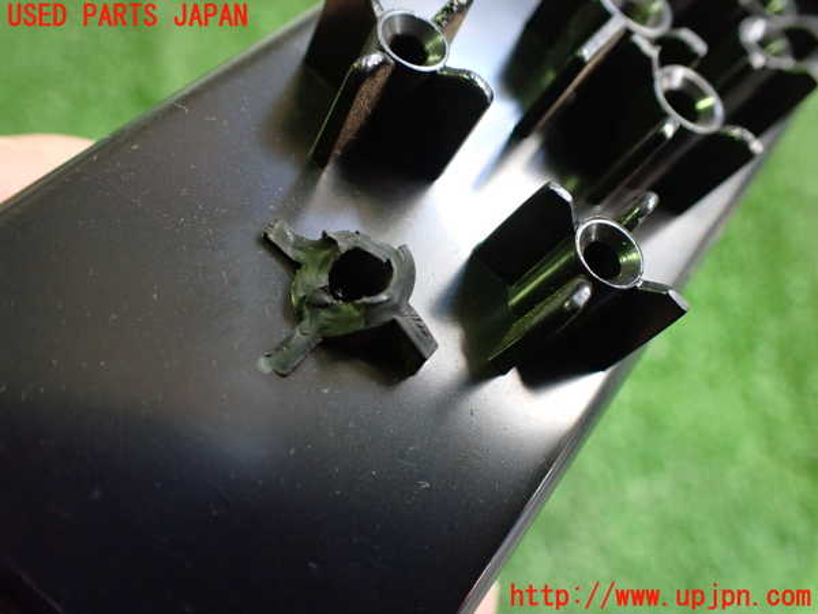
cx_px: 409
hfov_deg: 60.0
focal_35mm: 30
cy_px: 307
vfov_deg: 46.8
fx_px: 709
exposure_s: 1/50
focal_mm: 5.4
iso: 800
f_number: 2.3
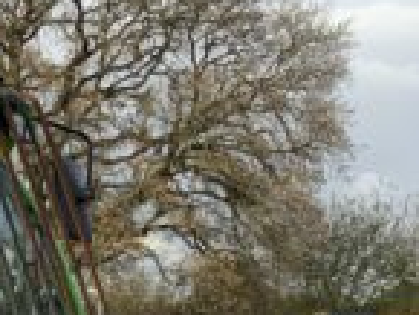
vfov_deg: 10.5
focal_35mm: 128
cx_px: -133
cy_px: 656
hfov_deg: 14.7
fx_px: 1551
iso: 16
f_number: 1.8
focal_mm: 3
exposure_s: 1/268
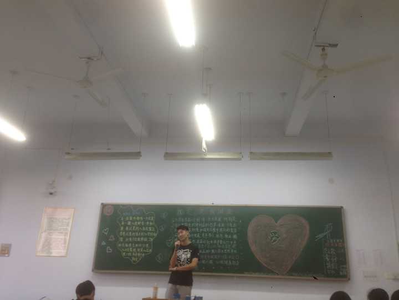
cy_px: 150
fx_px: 380
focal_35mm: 33
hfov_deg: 55.4
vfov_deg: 42.9
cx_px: 200
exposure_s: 1/30
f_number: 2.4
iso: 50
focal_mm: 4.12
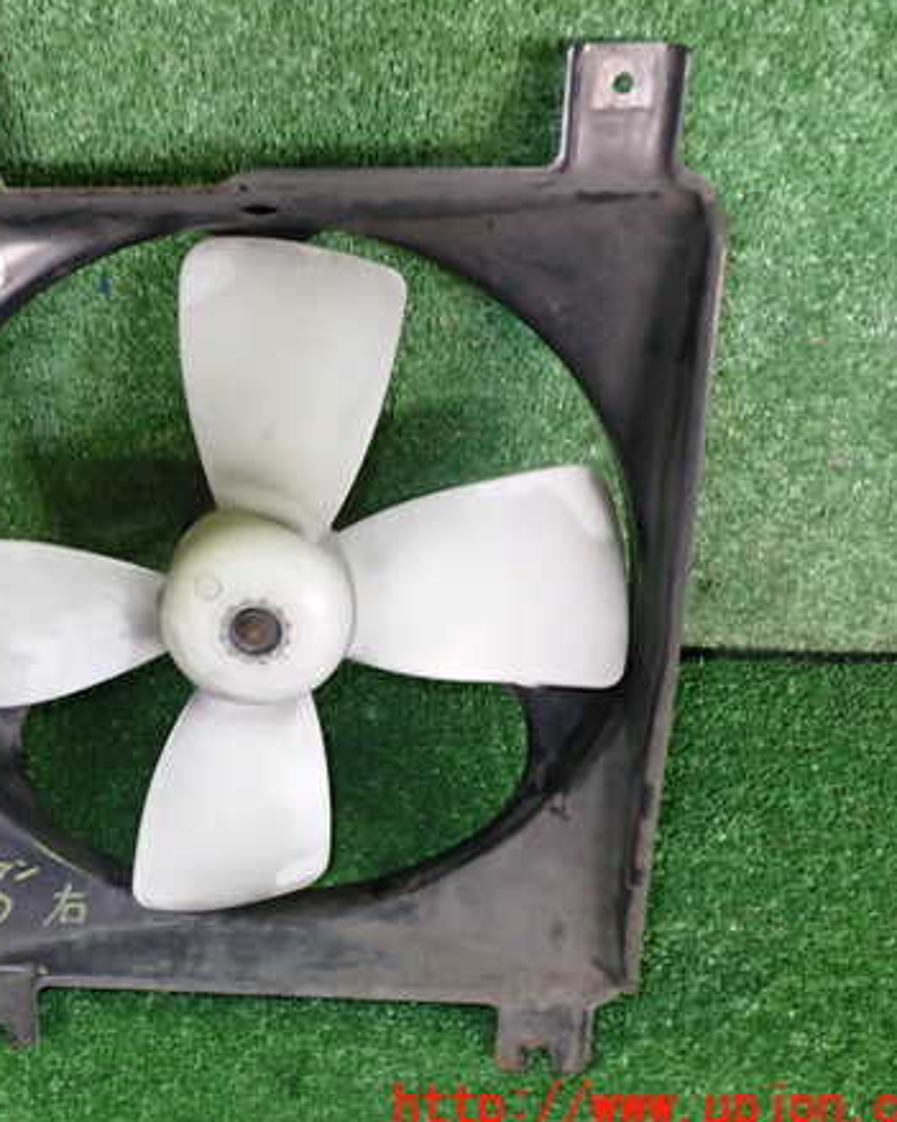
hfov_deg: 36.3
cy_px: 565
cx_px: 204
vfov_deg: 45.8
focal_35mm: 40
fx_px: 1328
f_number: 6.3
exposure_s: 1/4
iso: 400
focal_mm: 5.4
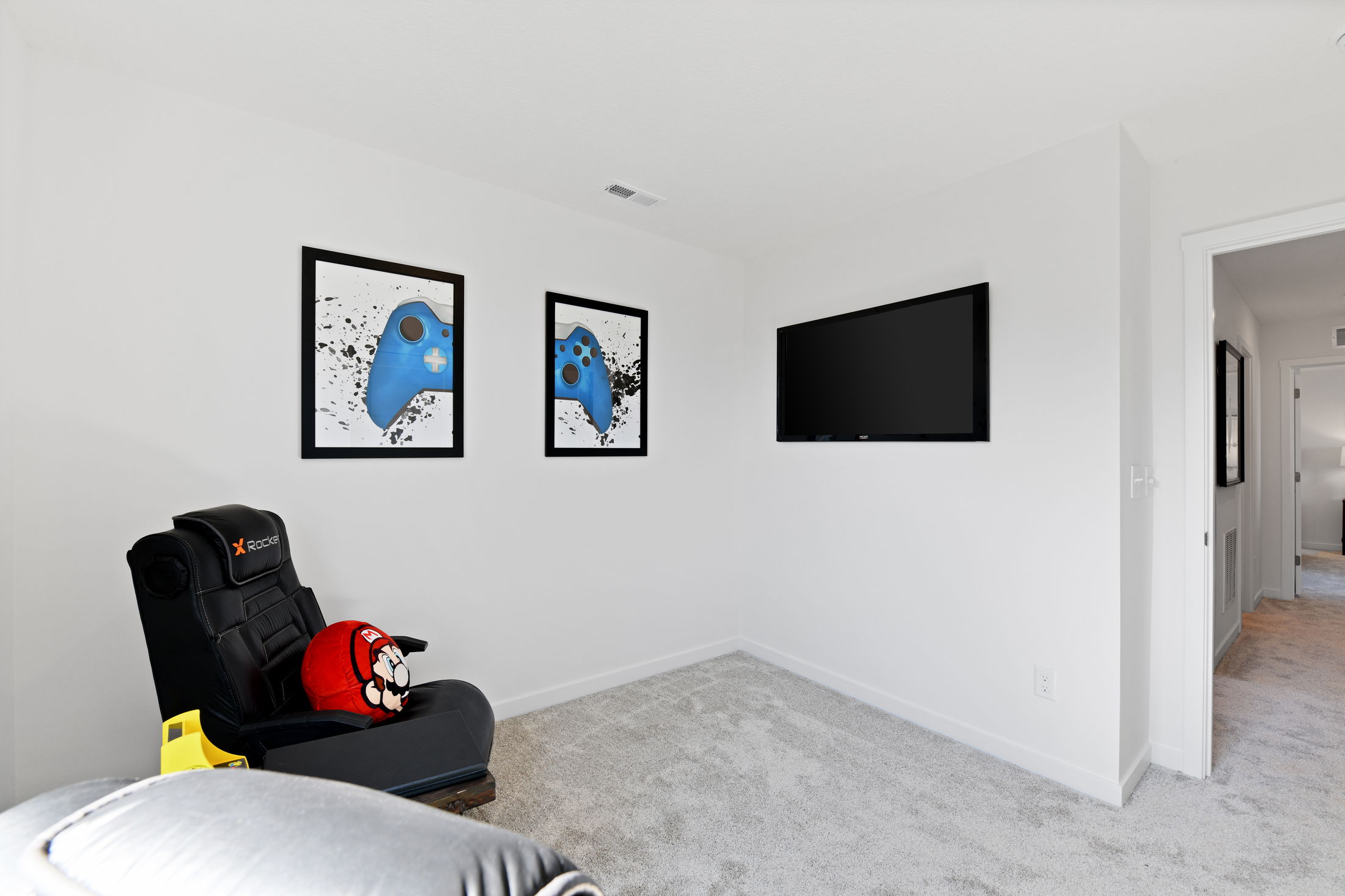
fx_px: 523
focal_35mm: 14
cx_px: 672
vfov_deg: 81.2
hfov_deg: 104.3
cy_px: 448
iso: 200
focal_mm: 14
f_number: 10
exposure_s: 1/8
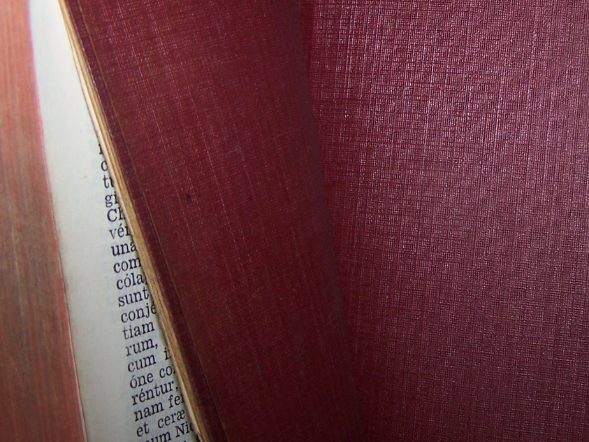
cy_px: 174
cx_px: 488
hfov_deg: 27.1
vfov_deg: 21.0
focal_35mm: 70
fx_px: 1191
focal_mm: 6.3
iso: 80
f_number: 2.8
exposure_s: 1/60
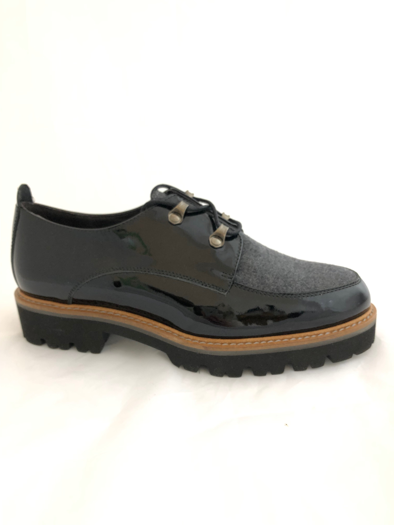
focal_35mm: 28
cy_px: 262
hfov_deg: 49.7
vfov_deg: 63.4
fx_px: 425
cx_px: 197
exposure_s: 1/20
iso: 32
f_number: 1.8
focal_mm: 3.99
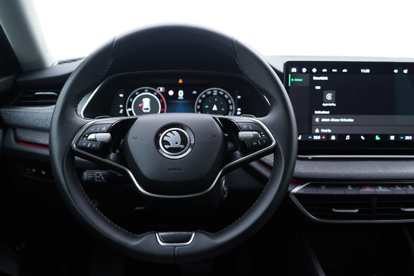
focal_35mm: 36
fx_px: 414
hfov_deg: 53.1
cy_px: 138
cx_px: 207
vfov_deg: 36.9
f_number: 2.8
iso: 250
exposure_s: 1/40
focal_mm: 24
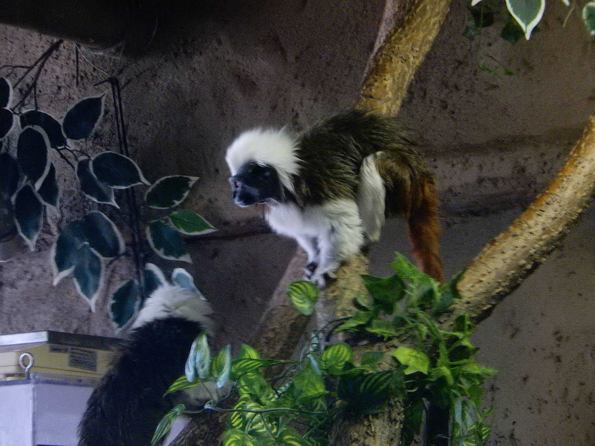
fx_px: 3696
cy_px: 223
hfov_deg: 9.2
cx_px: 298
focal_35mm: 215
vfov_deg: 6.9
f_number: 5.8
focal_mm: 38.6
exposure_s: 1/30
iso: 1400
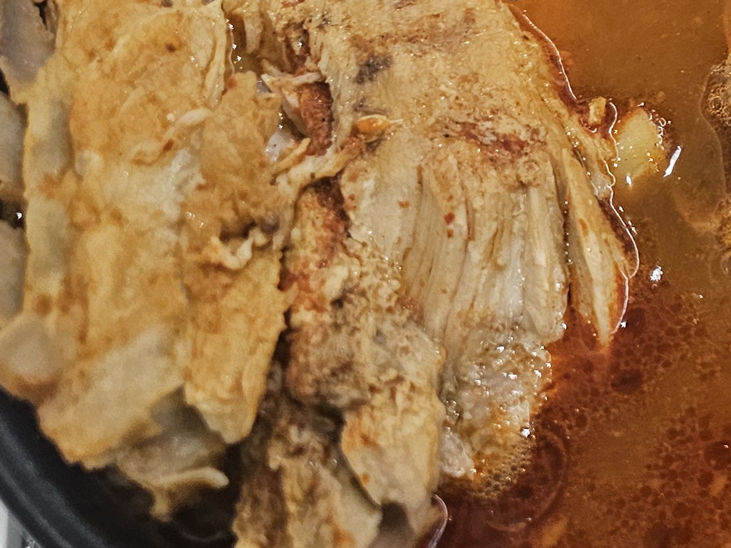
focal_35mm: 81
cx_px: 1154
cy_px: -176
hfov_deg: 20.1
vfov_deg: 17.1
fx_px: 1711
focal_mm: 6.3
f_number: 1.7
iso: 200
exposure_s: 1/120
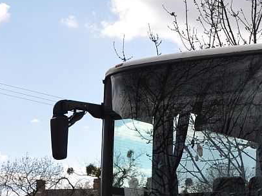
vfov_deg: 11.0
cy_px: 190
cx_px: 342
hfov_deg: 14.2
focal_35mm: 133
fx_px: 1008
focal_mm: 35
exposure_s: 1/1600
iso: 400
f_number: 6.3
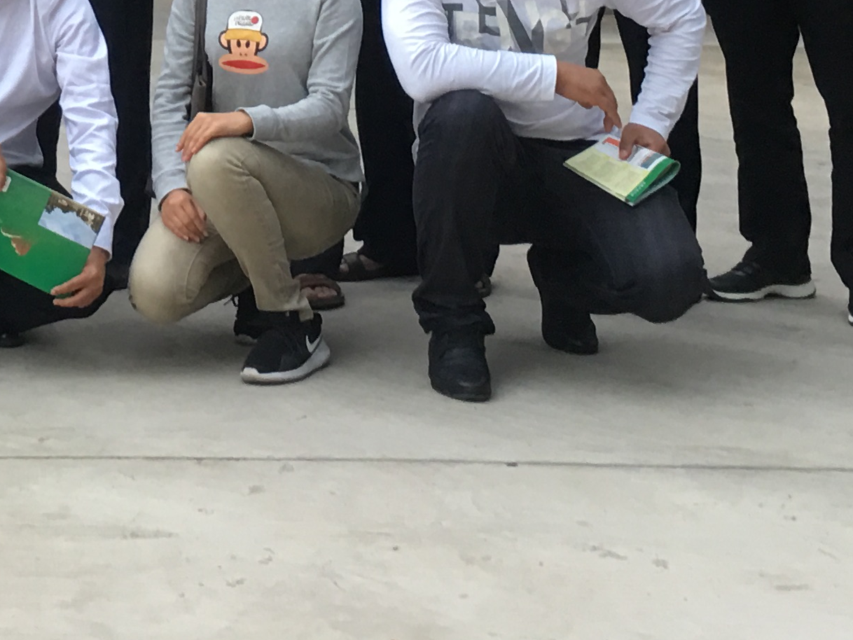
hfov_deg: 19.9
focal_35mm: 96
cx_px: 37
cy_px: -389
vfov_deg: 14.2
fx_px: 2366
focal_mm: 4.15
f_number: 2.2
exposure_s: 1/17
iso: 50
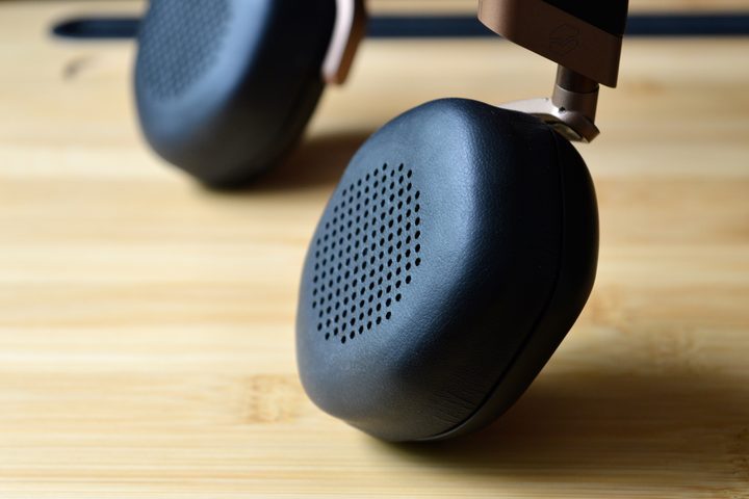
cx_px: 374
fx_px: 1716
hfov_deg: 24.6
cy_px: 250
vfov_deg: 16.6
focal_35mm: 82
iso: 400
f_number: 5.6
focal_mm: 55
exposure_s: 1/40
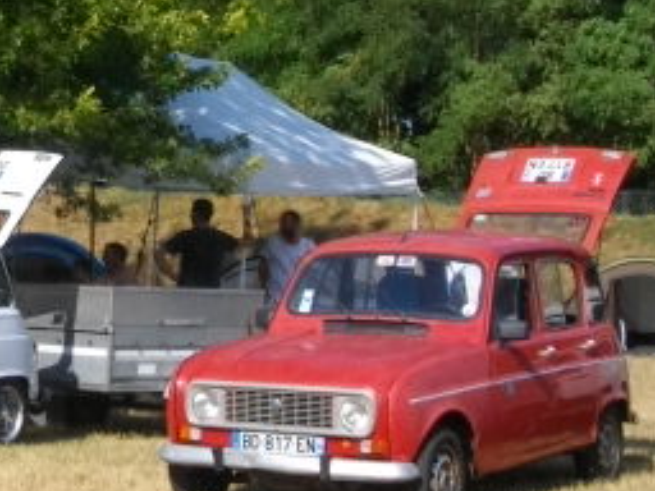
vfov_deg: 11.9
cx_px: -90
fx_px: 2346
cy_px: 54
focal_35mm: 124
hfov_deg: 15.4
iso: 100
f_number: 8.8
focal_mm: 5.7
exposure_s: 1/200
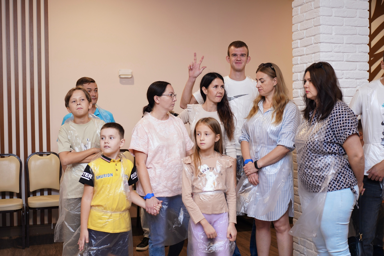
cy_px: 128
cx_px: 192
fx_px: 491
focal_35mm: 46
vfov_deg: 29.2
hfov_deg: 42.7
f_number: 2.8
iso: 320
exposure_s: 1/60
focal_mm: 46
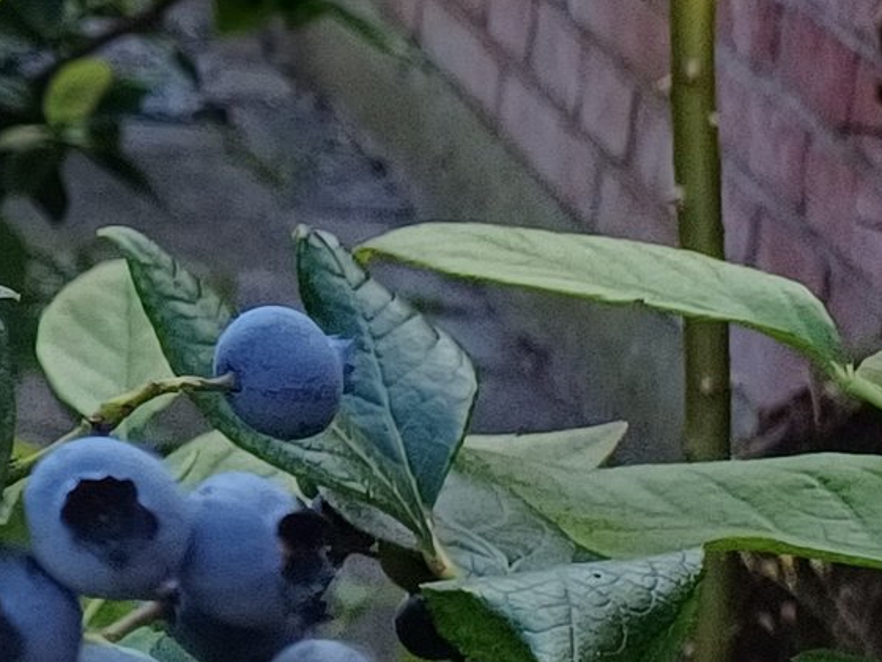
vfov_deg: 10.6
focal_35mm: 134
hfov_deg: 11.3
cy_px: -350
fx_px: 3414
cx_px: -1474
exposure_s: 1/492
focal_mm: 4.65
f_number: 1.8
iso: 50
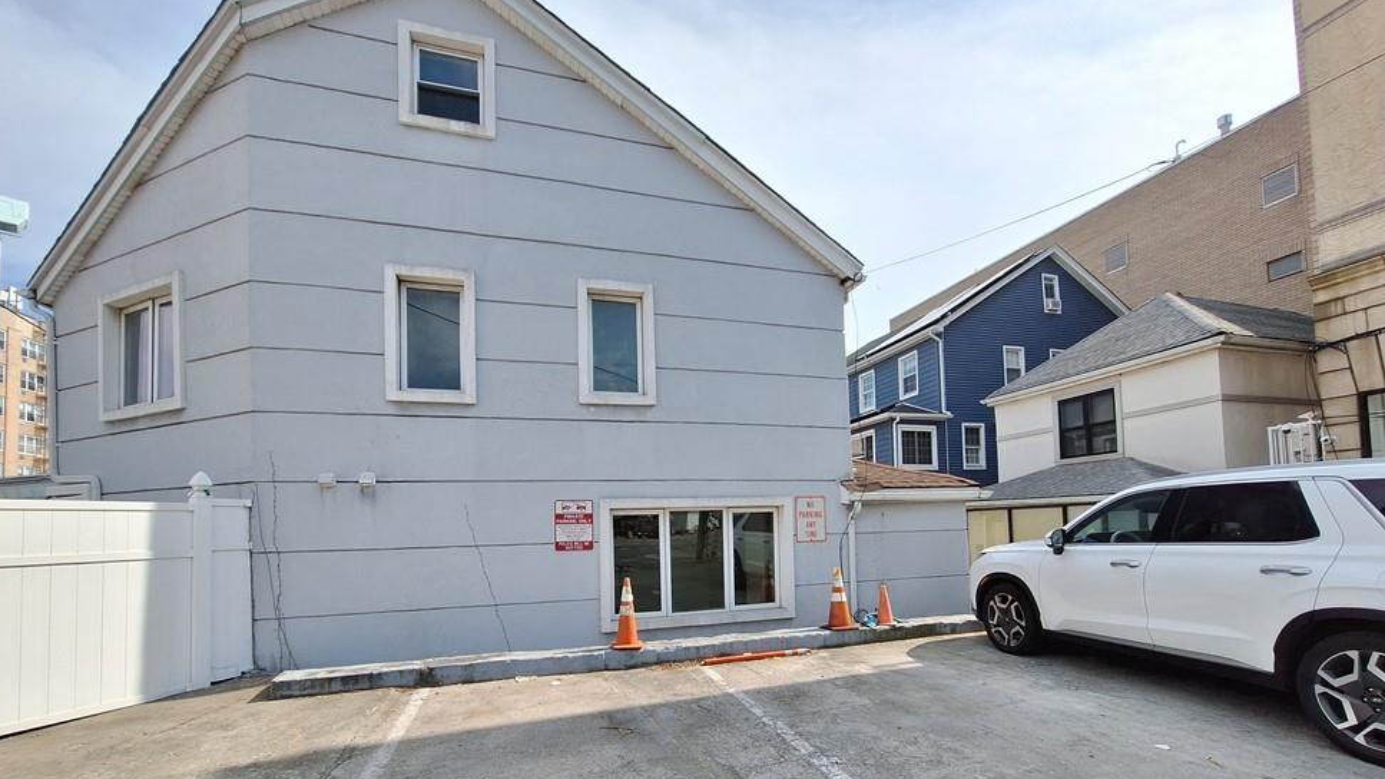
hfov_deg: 103.0
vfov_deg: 69.1
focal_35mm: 15
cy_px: 498
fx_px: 551
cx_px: 698
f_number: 2.2
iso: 40
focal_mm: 1.74
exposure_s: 1/3096
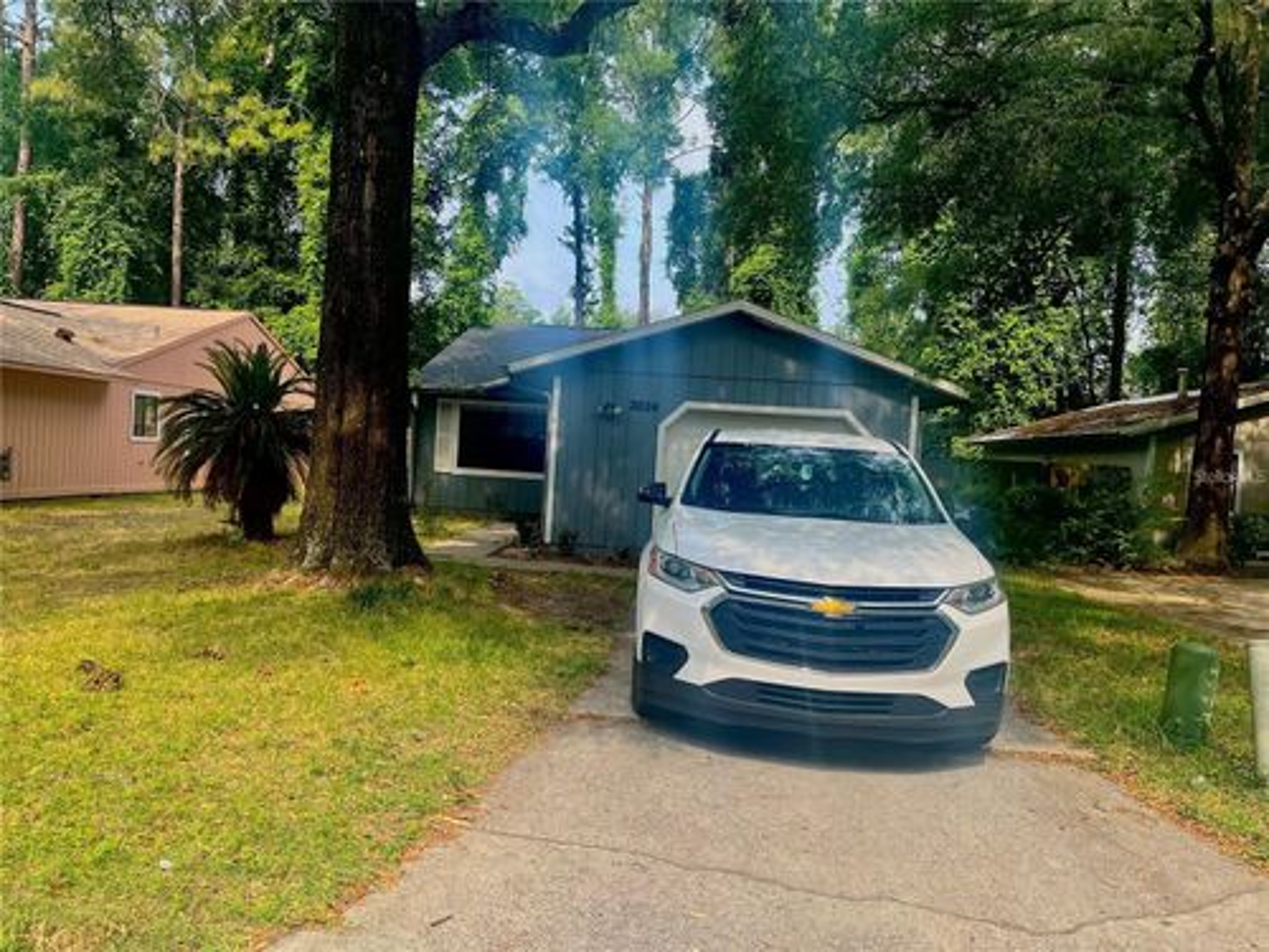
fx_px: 953
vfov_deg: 53.1
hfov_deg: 67.3
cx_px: 634
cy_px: 476
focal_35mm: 26
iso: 50
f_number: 1.6
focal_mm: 5.1
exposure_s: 1/1212
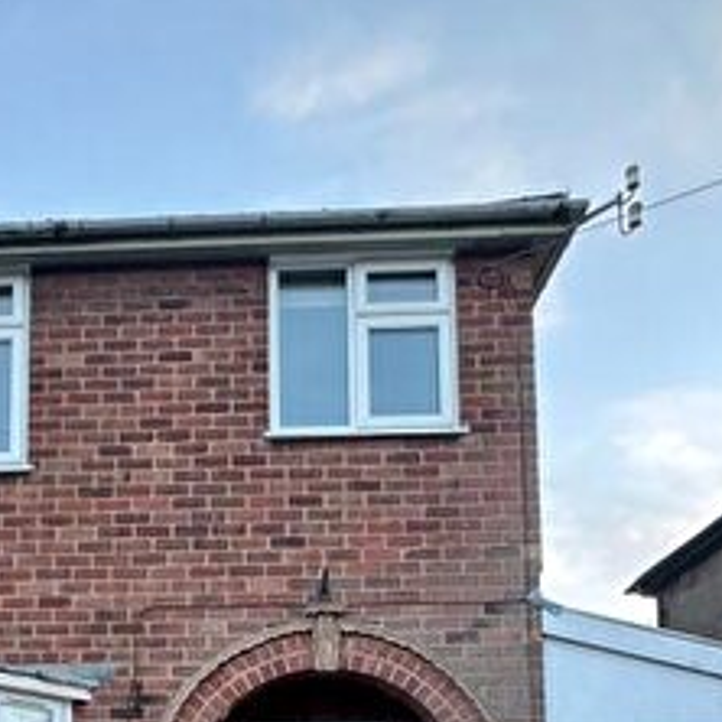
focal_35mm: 39
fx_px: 920
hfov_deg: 41.3
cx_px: 159
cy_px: 831
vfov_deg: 35.3
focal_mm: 2.22
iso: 160
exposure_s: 1/100
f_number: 2.2
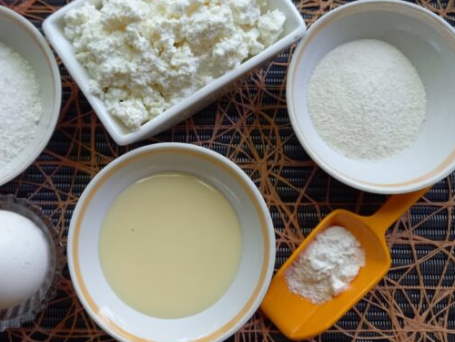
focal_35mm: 40
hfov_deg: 46.4
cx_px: 171
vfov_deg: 35.7
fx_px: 526
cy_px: 122
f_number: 1.8
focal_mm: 4.65
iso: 200
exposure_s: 1/50
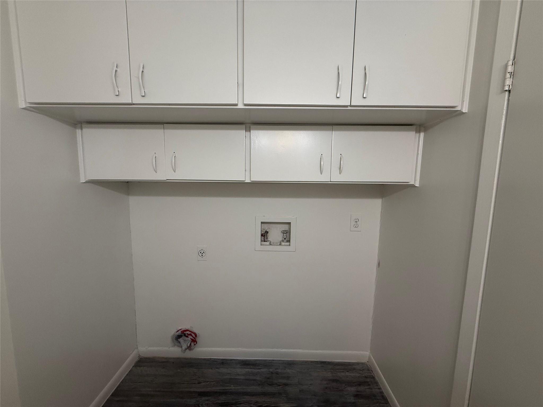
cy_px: 204
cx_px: 272
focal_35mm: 14
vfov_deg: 85.7
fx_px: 220
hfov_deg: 102.1
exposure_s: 1/120
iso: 320
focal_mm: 2.22
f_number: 2.2
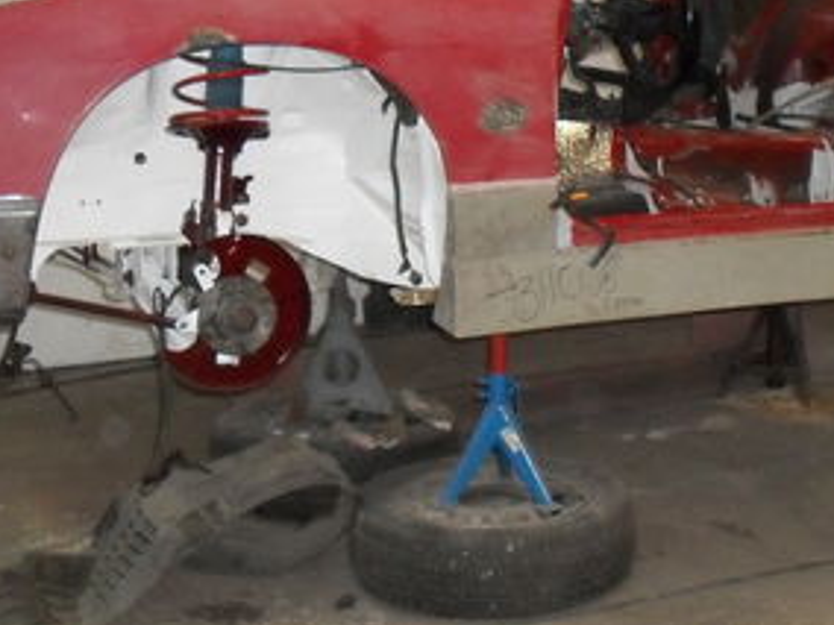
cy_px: 270
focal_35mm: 79
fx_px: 1903
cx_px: 646
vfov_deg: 18.7
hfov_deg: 24.4
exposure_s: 1/45
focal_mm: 6.3
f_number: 3.2
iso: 320
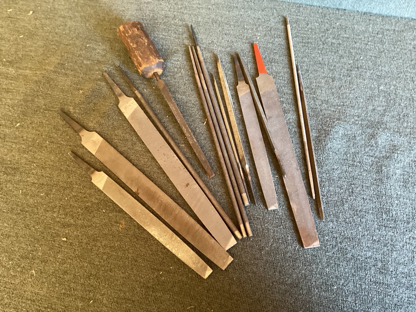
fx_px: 373
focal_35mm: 31
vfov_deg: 45.4
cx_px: 208
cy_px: 156
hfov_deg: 58.3
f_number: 2.4
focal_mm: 3.3
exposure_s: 1/33
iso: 320
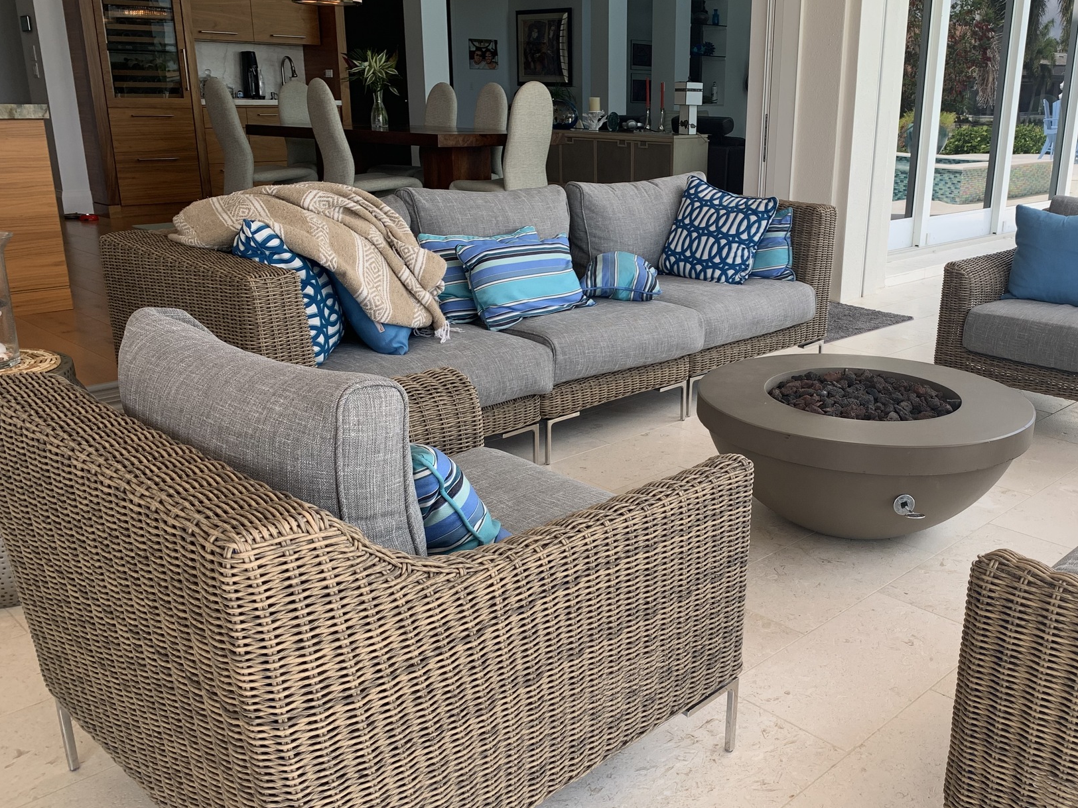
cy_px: 430
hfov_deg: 56.4
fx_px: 997
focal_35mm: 32
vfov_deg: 44.1
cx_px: 649
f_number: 1.8
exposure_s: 1/374
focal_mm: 4.25
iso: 25
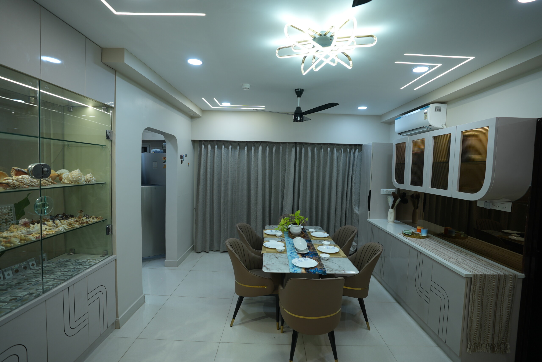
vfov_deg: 73.8
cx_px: 271
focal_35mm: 16
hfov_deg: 96.7
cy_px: 181
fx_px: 241
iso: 200
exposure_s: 1/100
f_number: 2.8
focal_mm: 16
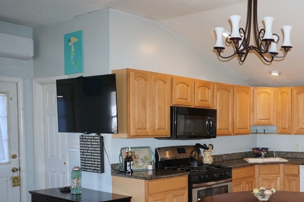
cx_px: 273
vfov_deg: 30.1
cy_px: 140
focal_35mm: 44
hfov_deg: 41.1
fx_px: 371
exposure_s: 1/160
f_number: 4
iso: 800
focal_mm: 16
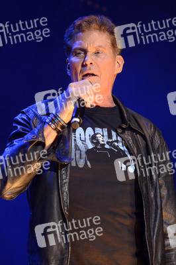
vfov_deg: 17.1
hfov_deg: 11.4
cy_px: 132
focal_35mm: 120
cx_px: 88
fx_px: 881
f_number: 5
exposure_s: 1/320
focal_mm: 120
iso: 2500
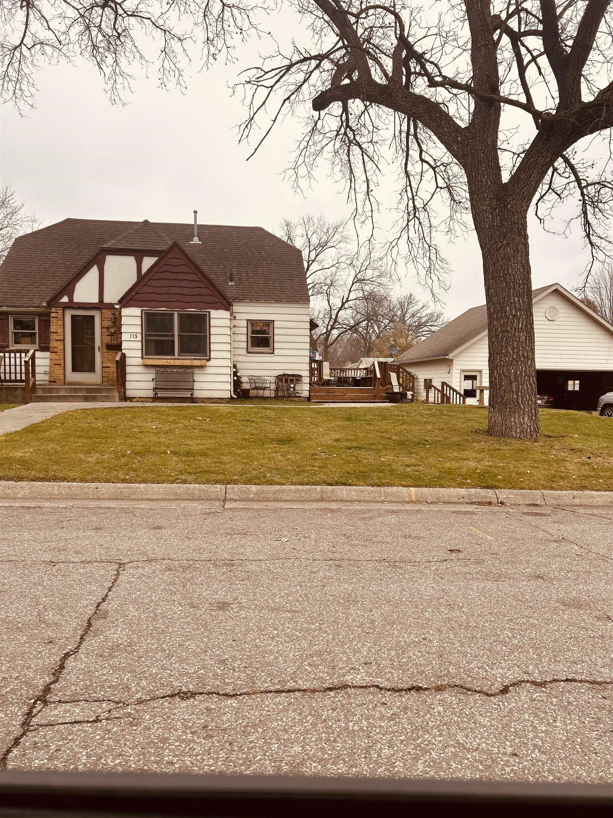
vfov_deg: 67.3
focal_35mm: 26
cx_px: 306
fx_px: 614
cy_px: 409
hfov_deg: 53.1
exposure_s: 1/547
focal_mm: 5.7
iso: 50
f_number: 1.5
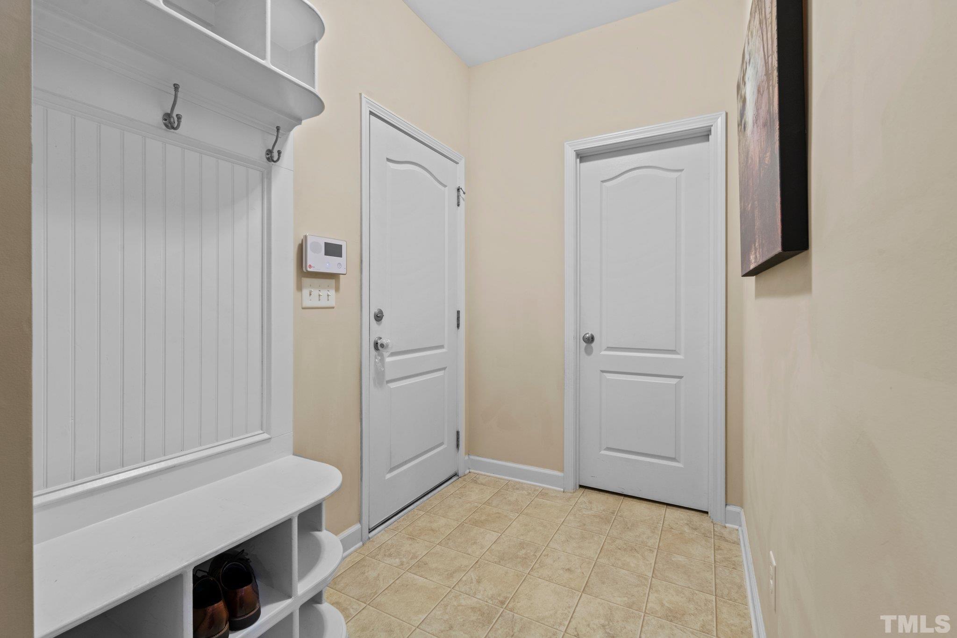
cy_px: 319
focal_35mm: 15
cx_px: 478
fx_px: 399
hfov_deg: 100.4
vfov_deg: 77.3
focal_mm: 15
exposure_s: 1
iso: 400
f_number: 8
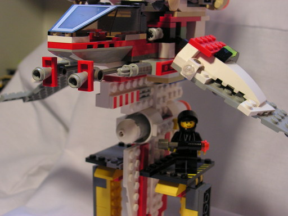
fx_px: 491
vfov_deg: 24.8
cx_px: 144
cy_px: 108
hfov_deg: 32.7
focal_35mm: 59
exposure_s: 1/60
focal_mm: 9.9
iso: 100
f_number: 3.3
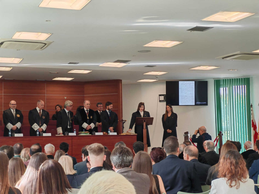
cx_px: 130
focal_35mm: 68
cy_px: 97
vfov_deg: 21.6
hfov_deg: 28.6
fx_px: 509
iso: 125
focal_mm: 8.67
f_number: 2.4
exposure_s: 1/50
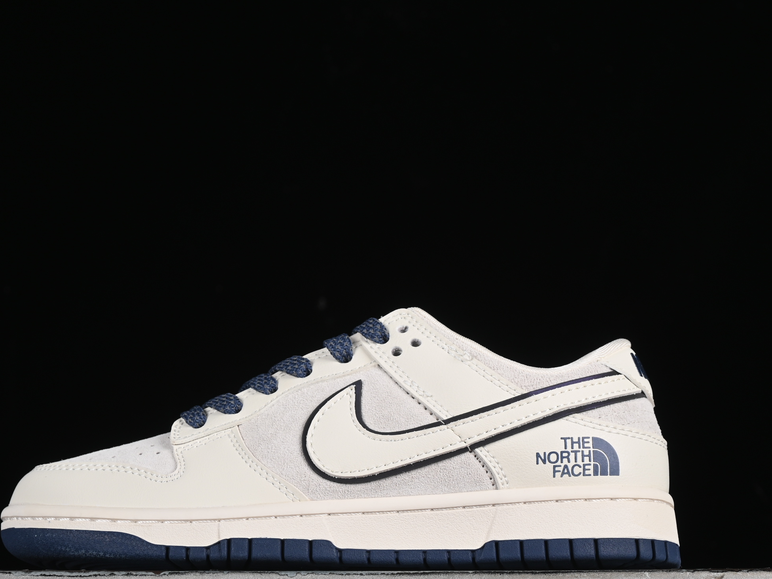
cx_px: 340
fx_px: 2156
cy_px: 341
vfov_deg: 15.3
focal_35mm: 97
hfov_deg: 20.3
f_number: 7.1
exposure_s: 1/160
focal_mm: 47
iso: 125
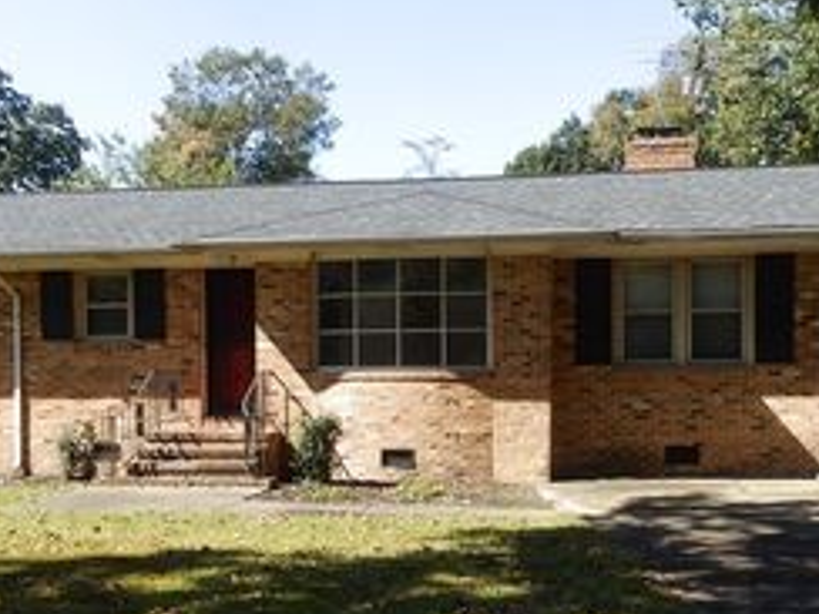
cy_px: 401
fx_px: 1065
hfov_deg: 42.1
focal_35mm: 45
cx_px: 430
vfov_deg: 32.0
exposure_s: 1/200
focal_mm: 4
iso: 80
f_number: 4.5
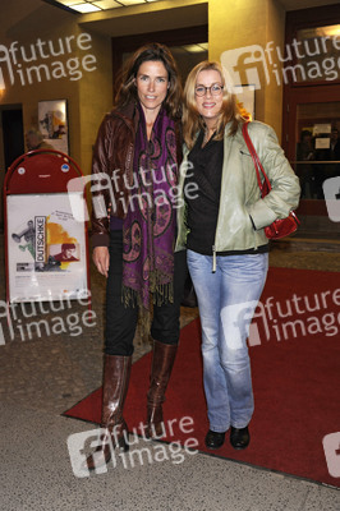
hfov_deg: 37.8
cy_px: 256
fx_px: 497
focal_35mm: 35
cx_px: 170
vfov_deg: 54.5
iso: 800
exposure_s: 1/50
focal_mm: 35
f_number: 5
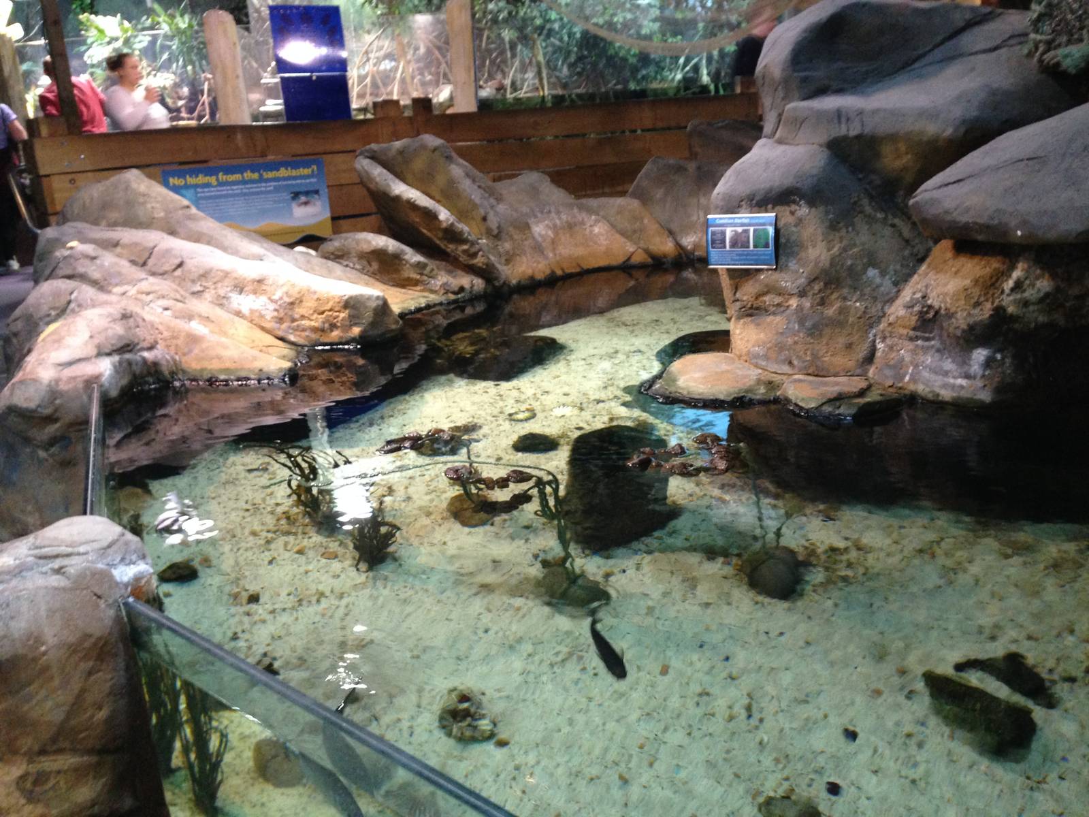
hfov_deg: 55.4
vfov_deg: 42.9
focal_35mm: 33
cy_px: 408
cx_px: 544
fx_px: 1038
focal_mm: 4.12
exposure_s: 1/20
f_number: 2.4
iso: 320
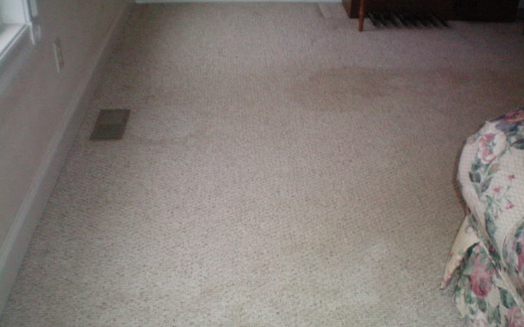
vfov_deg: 31.2
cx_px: 259
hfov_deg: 48.2
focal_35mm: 41
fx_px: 585
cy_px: 176
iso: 400
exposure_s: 1/60
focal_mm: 6.3
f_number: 3.1
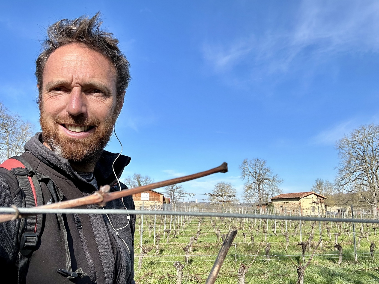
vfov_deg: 49.7
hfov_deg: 63.1
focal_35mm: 28
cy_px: 133
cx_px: 160
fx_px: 307
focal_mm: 2.69
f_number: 1.9
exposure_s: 1/947
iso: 25
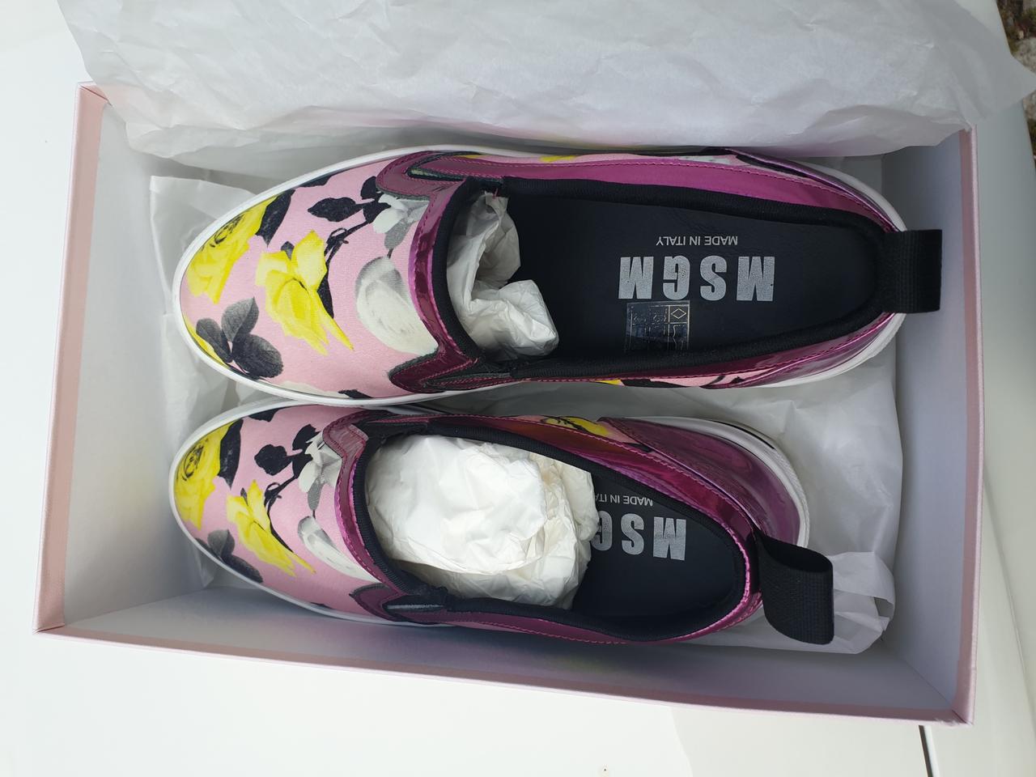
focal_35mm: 26
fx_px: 778
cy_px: 388
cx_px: 518
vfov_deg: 53.1
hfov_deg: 67.3
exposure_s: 1/490
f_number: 2.4
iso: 50
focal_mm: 4.3
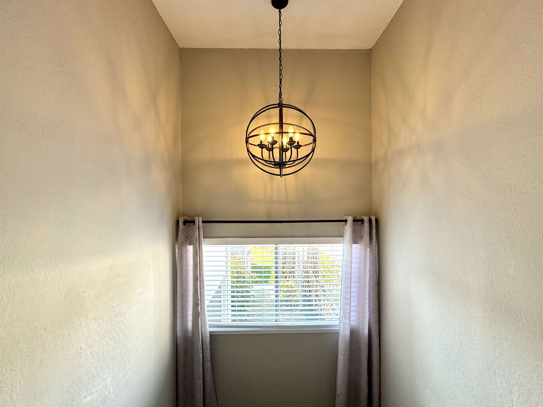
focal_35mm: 14
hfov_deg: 102.1
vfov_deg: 85.7
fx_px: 220
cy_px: 204
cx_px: 272
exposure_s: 1/120
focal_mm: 2.22
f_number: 2.2
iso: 125
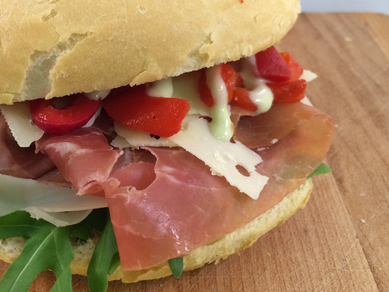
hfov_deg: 42.2
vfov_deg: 32.6
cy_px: 94
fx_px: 494
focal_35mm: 44
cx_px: 122
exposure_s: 1/33
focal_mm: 4.15
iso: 64
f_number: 2.2
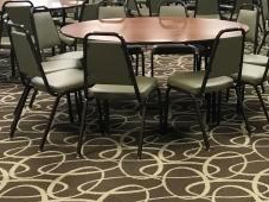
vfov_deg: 18.6
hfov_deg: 22.7
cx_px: 324
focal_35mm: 79
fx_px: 614
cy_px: 57
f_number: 1.8
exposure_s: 1/20
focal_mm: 3.99
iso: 40
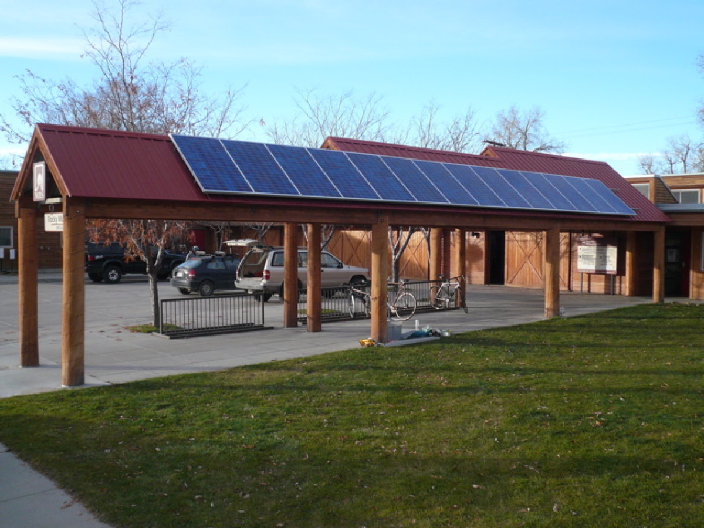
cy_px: 264
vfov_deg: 38.7
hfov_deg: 50.1
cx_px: 352
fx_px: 752
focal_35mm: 37
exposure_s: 1/400
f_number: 3.1
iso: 100
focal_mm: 6.1
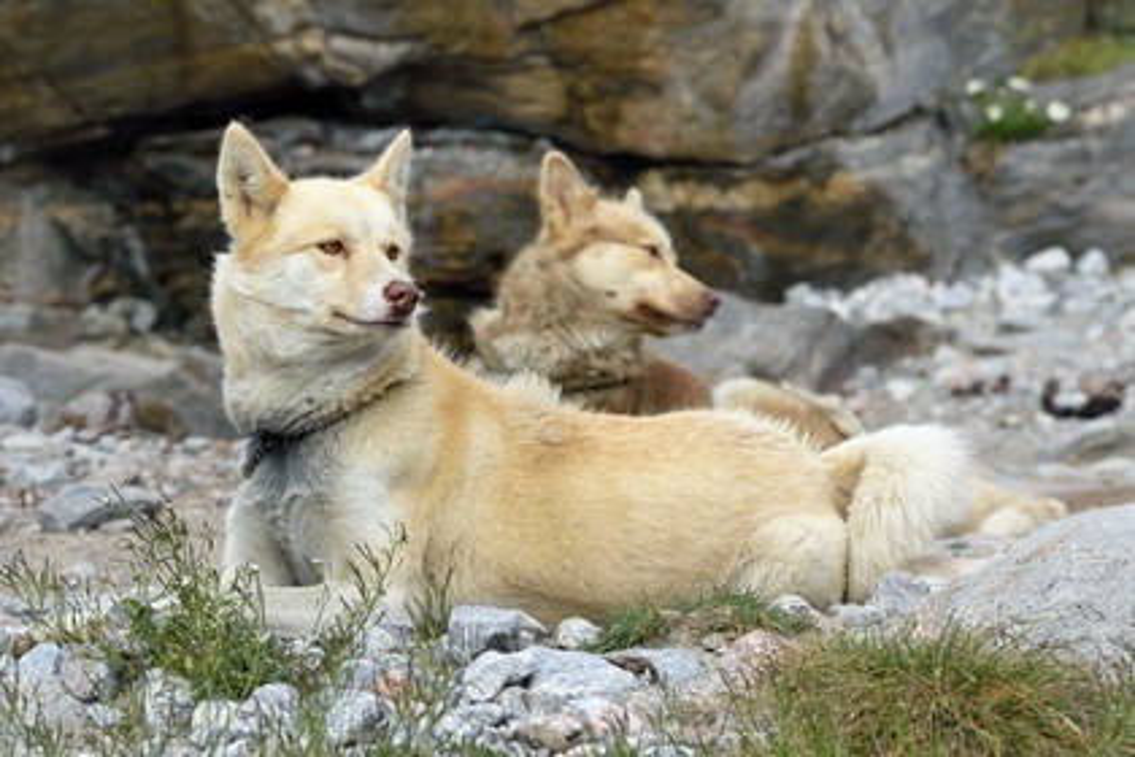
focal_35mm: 200
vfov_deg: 6.9
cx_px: 568
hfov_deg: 10.3
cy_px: 378
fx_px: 6305
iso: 400
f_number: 11
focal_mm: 200
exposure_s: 1/320
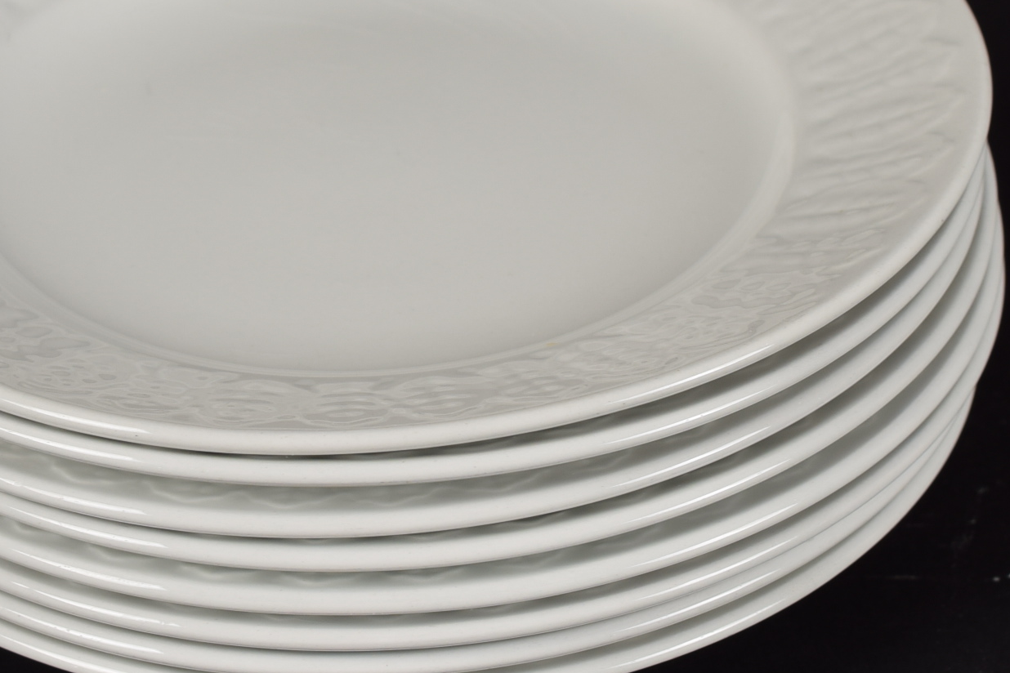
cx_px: 484
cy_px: 351
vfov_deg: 12.6
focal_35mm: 109
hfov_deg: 18.8
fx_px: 3058
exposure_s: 1/100
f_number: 8
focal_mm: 30
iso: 100
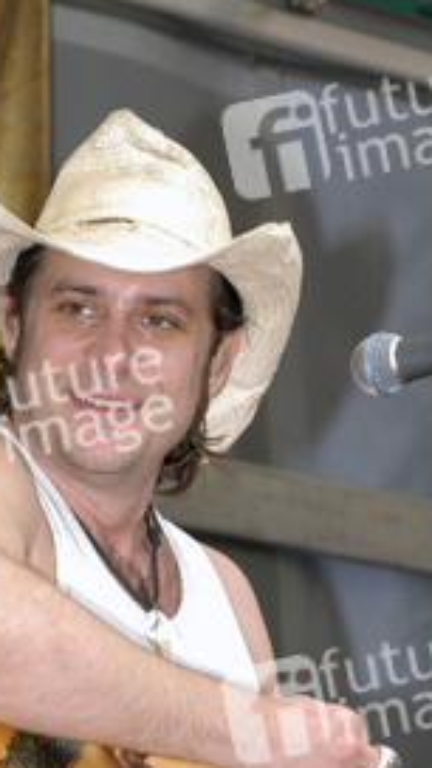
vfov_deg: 9.3
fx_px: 4704
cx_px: 113
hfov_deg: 5.3
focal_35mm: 231
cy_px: 556
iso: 400
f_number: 9
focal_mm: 100
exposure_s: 1/80
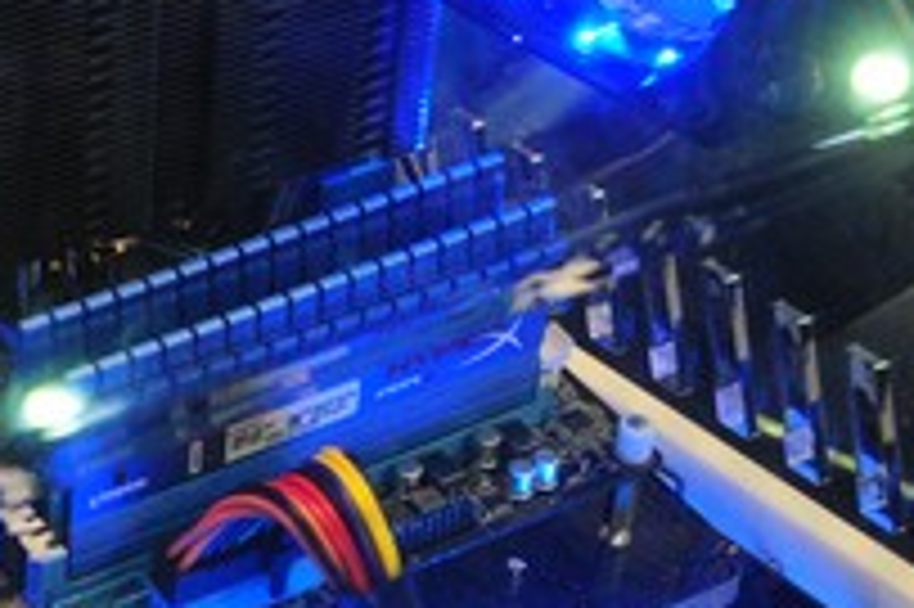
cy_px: 399
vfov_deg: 11.9
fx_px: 2917
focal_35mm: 115
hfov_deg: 17.2
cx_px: -108
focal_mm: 26
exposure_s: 1/320
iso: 1600
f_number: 4
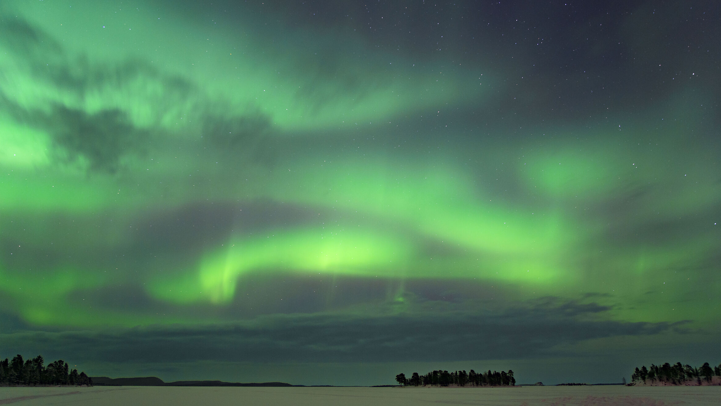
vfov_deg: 38.9
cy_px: 214
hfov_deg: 64.3
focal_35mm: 30
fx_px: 574
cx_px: 357
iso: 800
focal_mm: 28
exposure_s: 15
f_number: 2.8
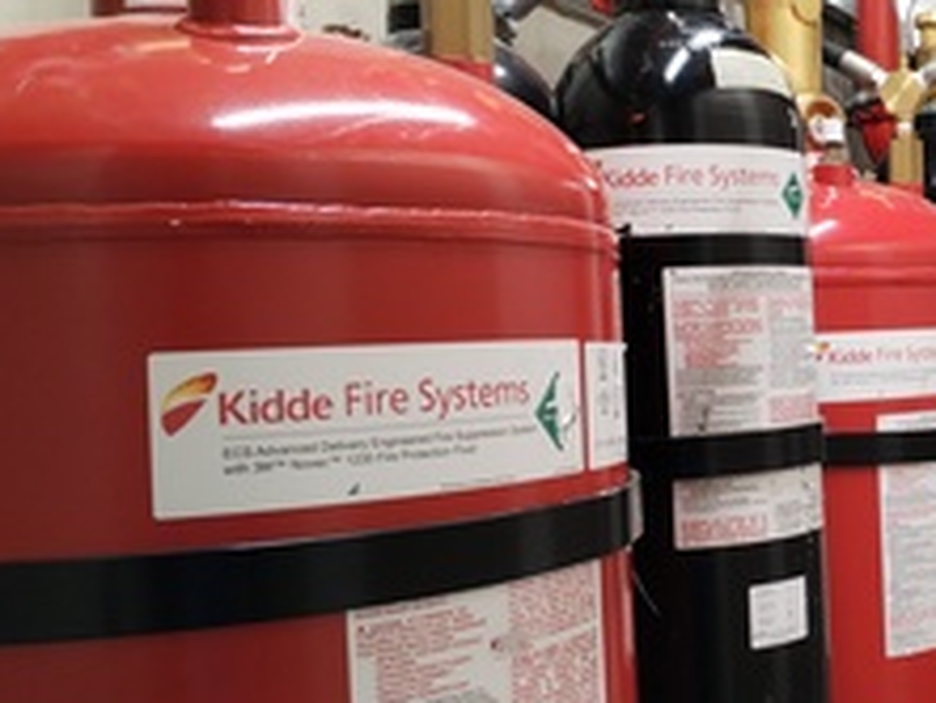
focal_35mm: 60
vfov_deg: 24.4
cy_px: 349
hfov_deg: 30.4
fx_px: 1623
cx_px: 883
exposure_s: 1/50
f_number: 1.8
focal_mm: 4.75
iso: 349
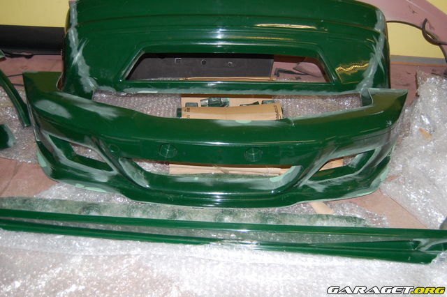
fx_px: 428
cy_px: 148
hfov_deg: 55.1
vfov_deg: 38.3
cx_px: 224
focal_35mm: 34
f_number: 3.8
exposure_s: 1/60
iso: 400
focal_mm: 23
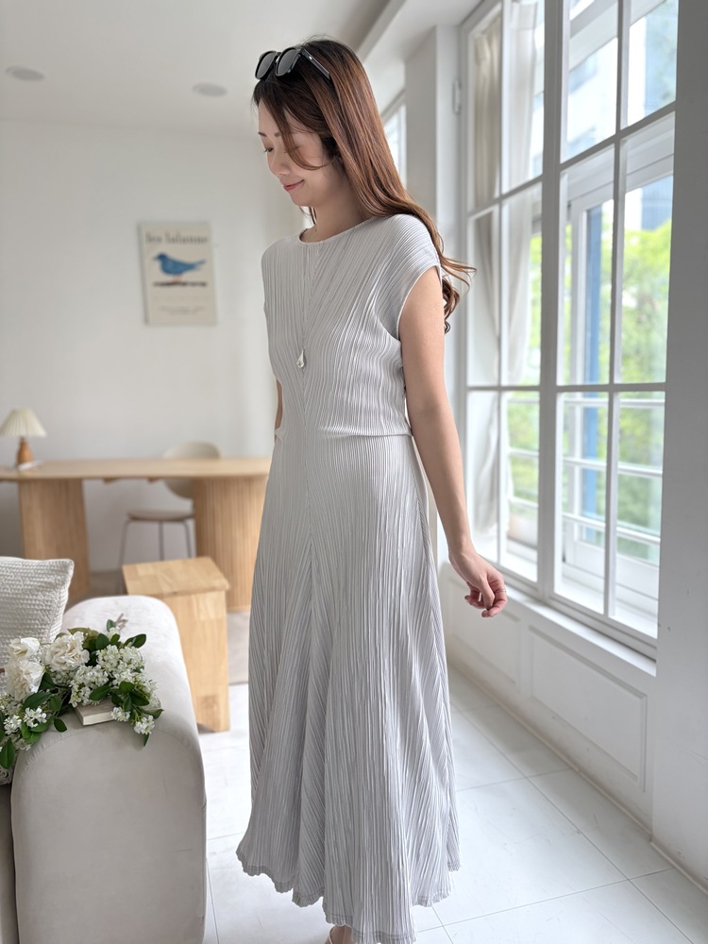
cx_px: 354
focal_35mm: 26
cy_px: 472
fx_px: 709
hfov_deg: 53.1
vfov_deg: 67.3
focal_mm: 5.96
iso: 80
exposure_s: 1/194
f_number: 1.6
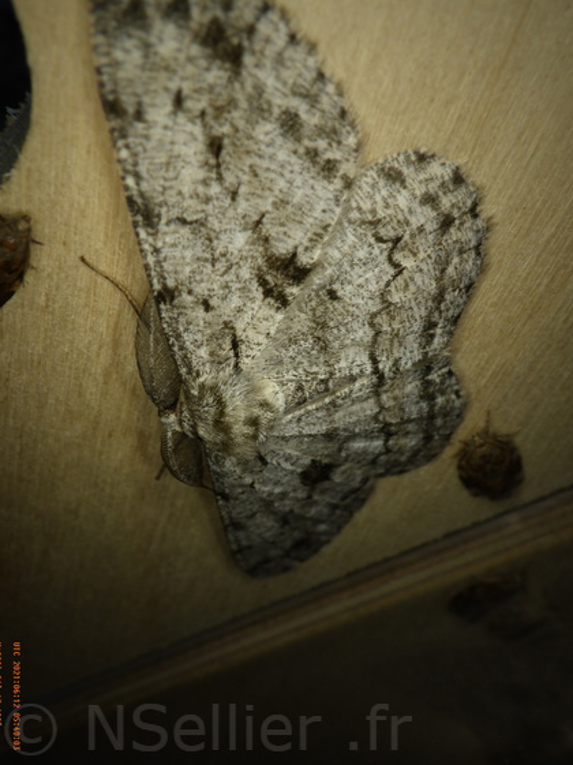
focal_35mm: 36
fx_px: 795
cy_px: 365
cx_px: 286
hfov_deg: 39.6
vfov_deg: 51.4
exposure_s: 1/500
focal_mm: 6.1
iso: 125
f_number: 4.6
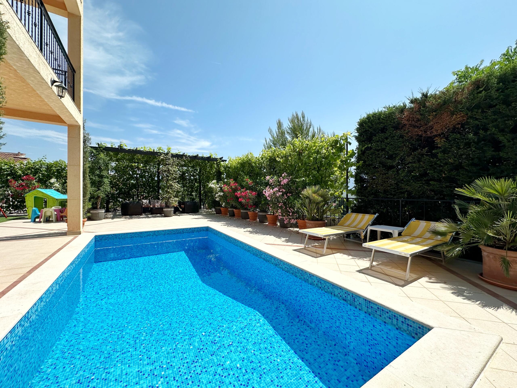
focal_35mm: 14
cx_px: 258
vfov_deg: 85.7
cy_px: 194
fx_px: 209
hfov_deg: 102.1
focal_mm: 2.22
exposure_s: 1/2053
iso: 40
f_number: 2.2
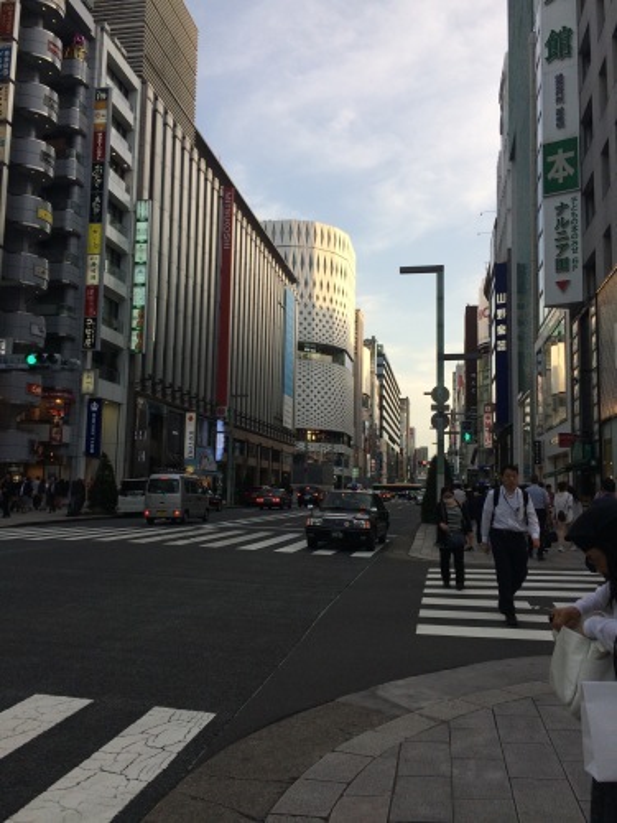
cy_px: 412
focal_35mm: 29
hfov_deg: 48.2
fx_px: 689
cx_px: 308
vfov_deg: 61.7
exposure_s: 1/554
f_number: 2.2
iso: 32
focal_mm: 4.15
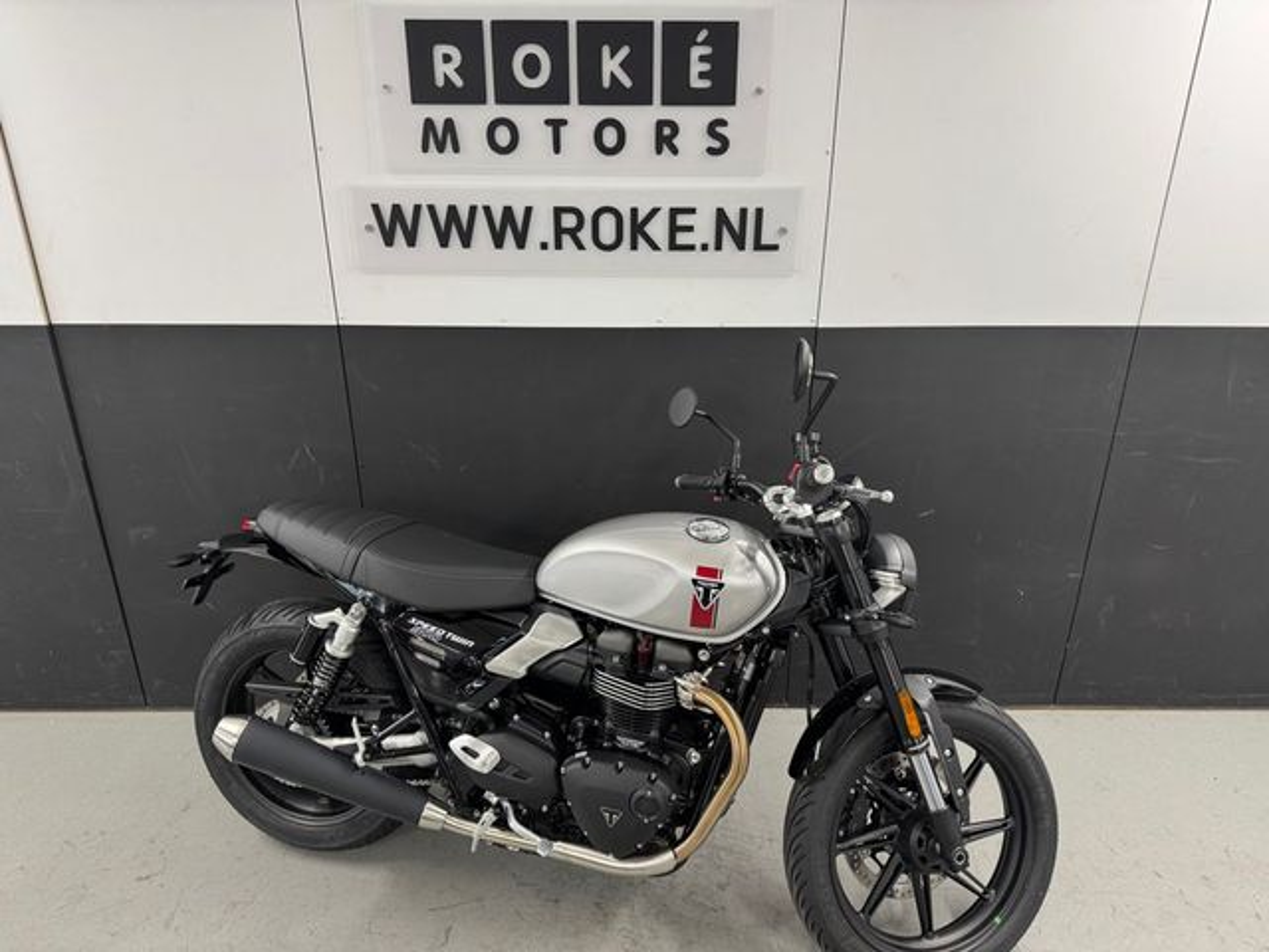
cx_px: 634
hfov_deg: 71.6
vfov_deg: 56.8
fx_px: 880
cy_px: 476
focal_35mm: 24
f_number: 1.78
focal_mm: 6.76
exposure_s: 1/100
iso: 200
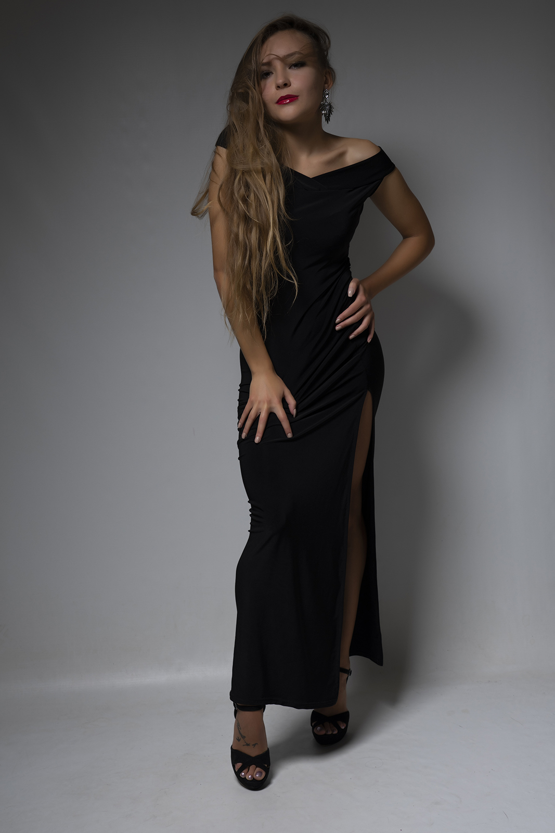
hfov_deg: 27.5
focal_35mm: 49
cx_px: 278
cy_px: 416
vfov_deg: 40.3
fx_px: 1133
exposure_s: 1/200
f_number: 5.6
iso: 100
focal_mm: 49
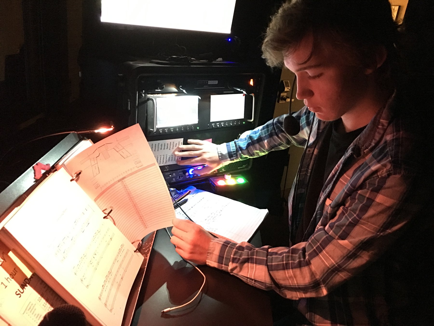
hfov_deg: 61.7
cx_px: 217
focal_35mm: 29
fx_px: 364
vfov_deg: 48.2
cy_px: 163
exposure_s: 1/4
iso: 400
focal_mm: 4.15
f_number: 2.2
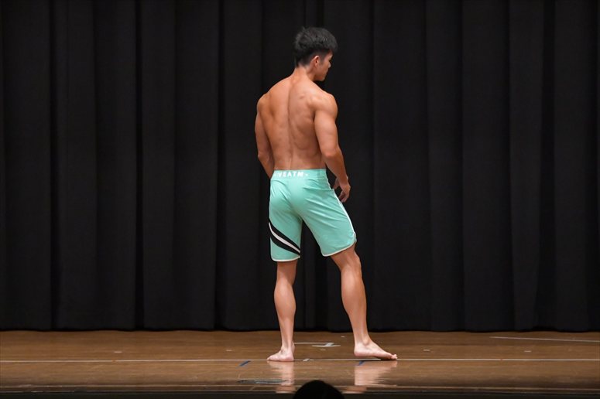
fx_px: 3748
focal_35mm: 225
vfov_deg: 6.1
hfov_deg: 9.2
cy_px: 200
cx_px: 300
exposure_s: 1/400
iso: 6400
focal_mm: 150
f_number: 5.6
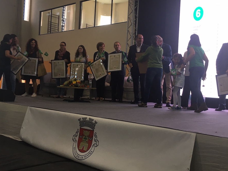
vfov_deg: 36.8
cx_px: 126
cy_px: 78
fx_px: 257
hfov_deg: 47.8
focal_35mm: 39
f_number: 2.2
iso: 32
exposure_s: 1/33
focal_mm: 4.15
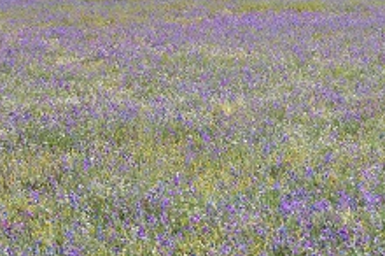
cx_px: 336
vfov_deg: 6.7
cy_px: 101
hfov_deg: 10.0
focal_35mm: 205
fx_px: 2189
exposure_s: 1/250
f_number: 8
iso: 110
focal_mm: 60
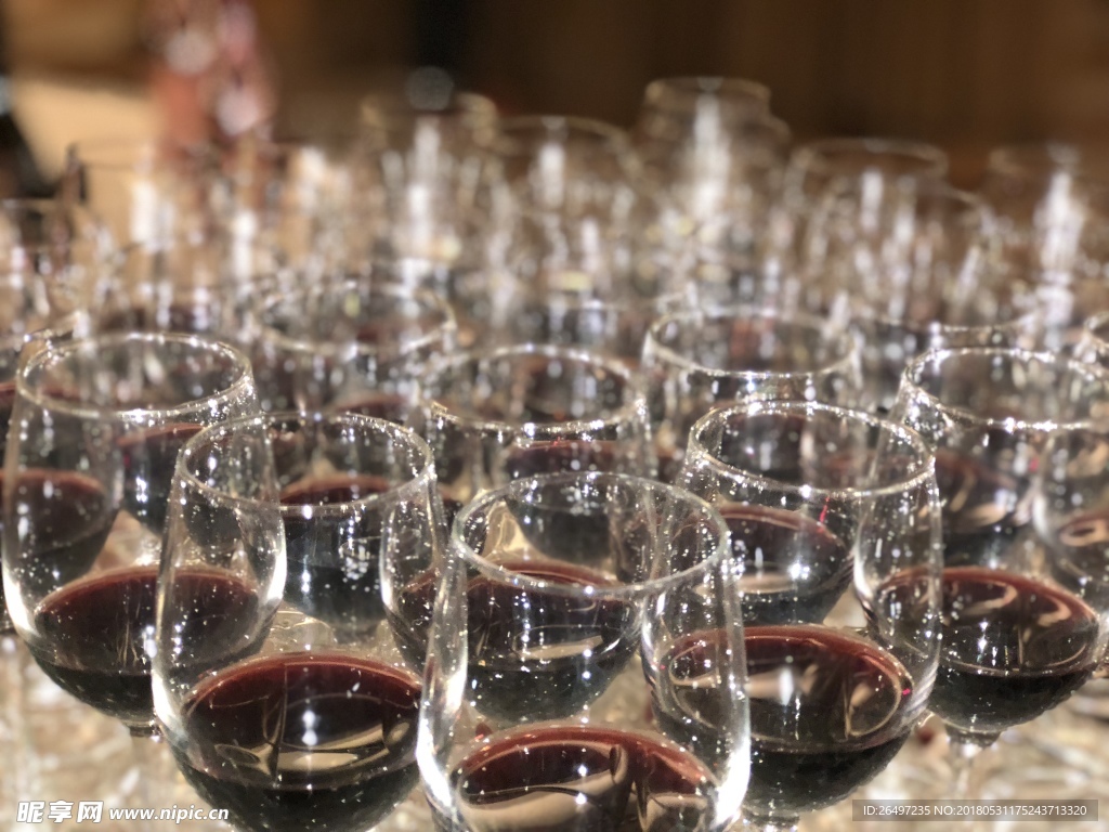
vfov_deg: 25.7
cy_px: 416
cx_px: 554
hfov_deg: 33.8
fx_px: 1826
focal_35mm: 57
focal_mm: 6.6
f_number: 2.8
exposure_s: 1/60
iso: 400
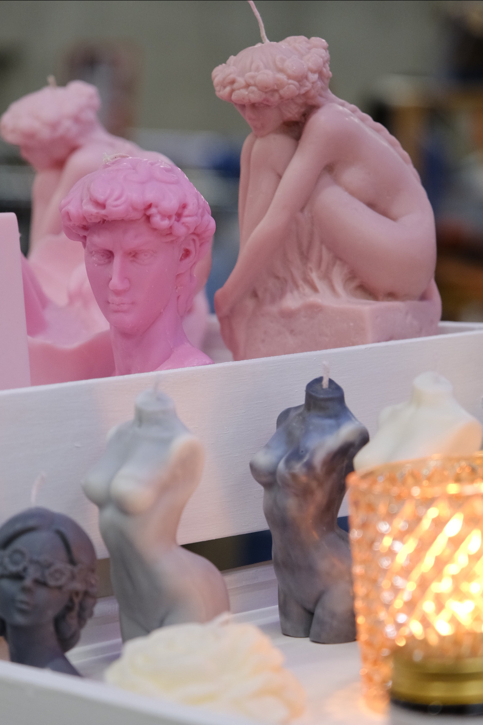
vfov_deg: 18.4
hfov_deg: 12.3
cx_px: 242
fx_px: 2234
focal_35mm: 111
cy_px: 362
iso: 1600
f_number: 4
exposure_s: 1/60
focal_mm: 74.2
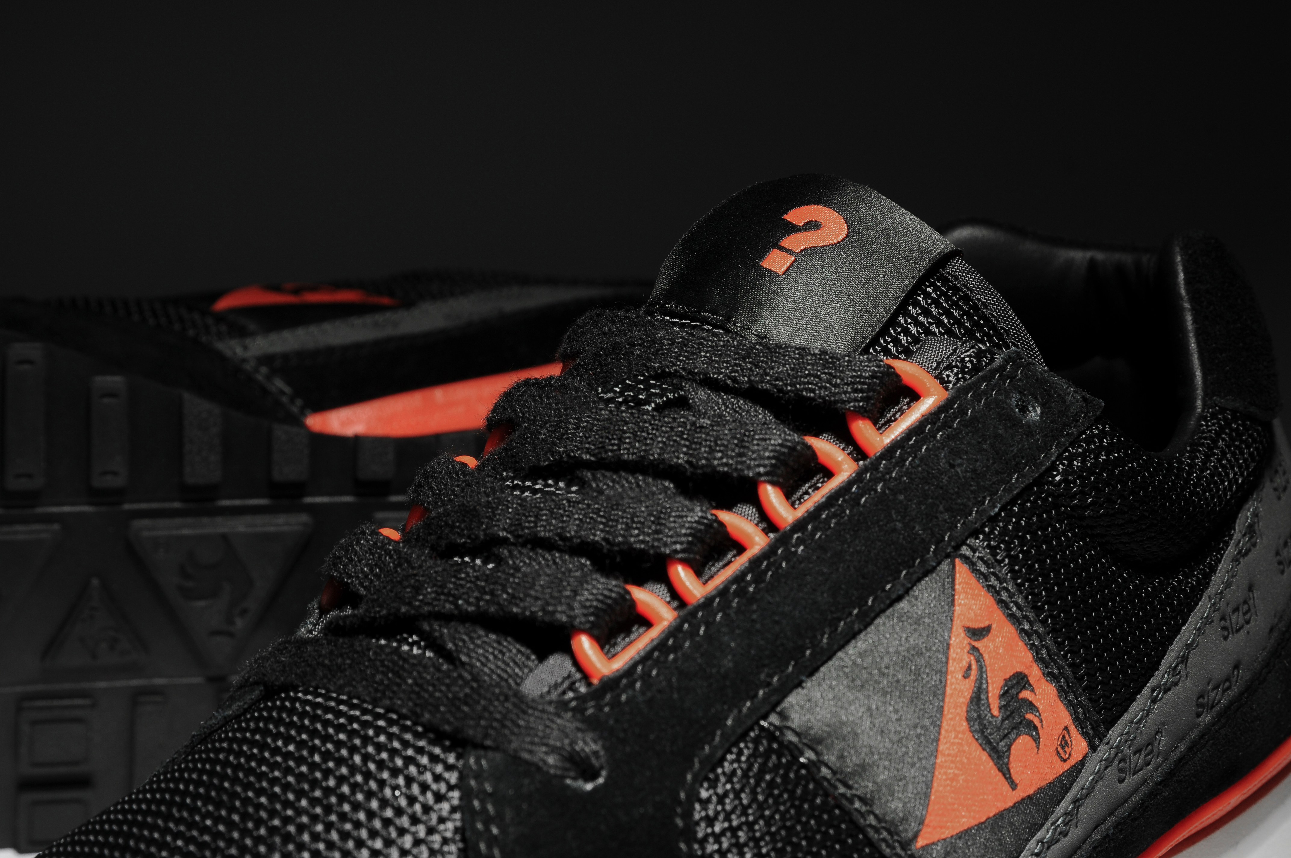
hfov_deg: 26.0
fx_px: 2794
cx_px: 646
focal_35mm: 78
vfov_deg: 17.4
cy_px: 429
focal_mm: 52
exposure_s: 1/125
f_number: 11
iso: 200
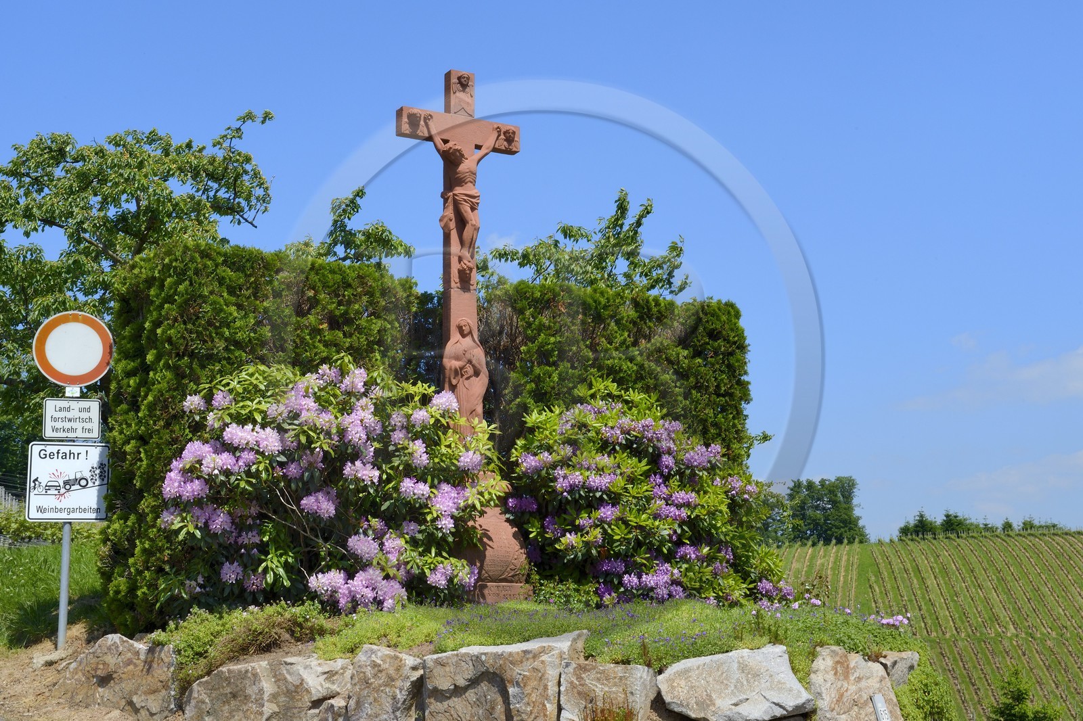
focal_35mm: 48
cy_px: 360
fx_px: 1444
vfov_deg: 28.1
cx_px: 542
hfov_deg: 41.1
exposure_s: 1/125
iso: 200
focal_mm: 48
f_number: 18
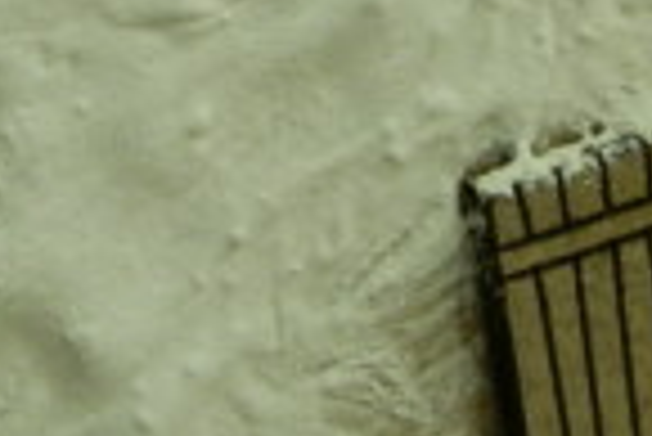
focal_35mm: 234
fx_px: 4242
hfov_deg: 8.8
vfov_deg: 5.8
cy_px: -301
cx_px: 171
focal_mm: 10.99
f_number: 3.7
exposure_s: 1/13
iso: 200
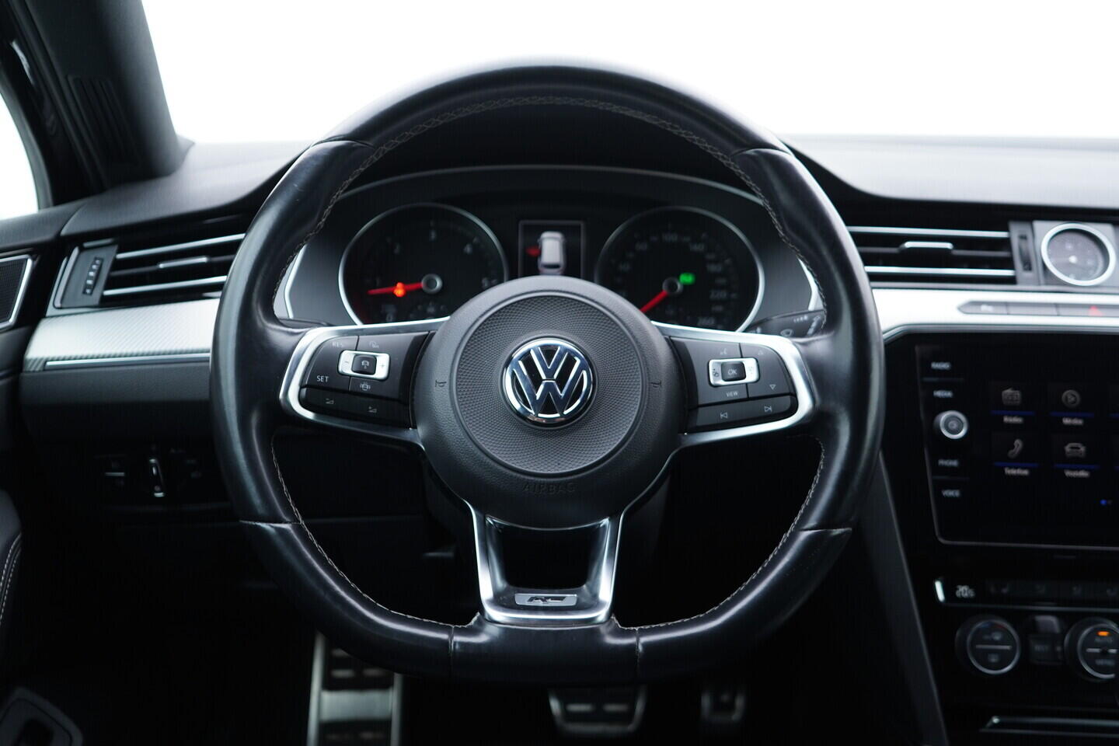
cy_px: 373
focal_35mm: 36
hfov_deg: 53.1
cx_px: 560
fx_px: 1119
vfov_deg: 36.9
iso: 250
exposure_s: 1/40
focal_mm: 24
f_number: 2.8
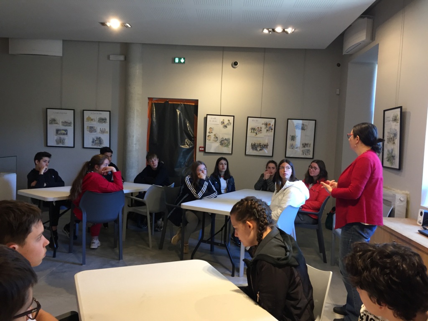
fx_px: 359
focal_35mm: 29
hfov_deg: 61.7
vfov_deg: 48.2
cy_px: 160
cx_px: 214
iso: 125
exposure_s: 1/33
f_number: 2.2
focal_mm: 4.15
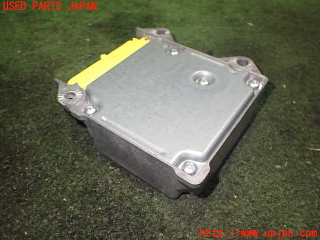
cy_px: 120
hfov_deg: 60.0
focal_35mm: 30
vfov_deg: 46.8
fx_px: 277
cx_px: 160
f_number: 2.3
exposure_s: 1/80
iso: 800
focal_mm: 5.4
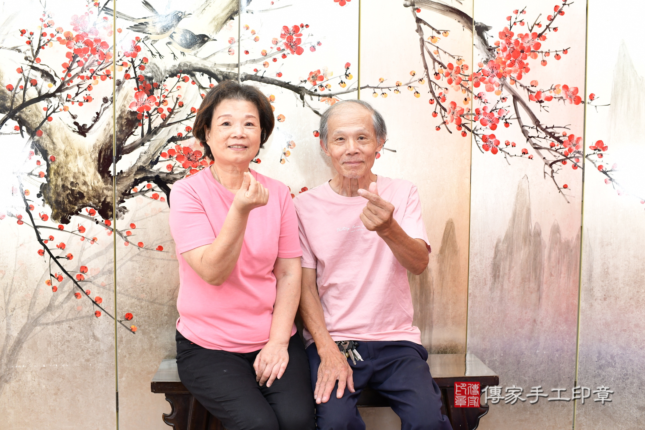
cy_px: 215
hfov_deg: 54.4
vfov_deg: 37.9
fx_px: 627
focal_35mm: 35
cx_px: 322
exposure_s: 1/200
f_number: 4.5
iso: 1000
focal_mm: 35
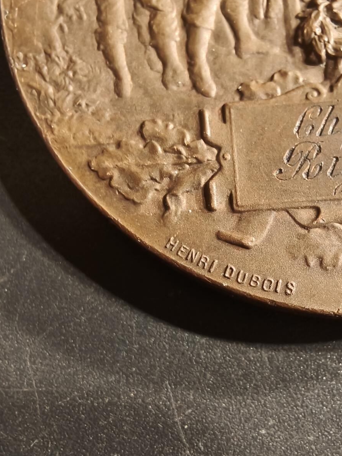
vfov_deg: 52.3
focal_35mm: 35
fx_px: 461
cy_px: 269
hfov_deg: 40.0
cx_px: 240
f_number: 2
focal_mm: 2.32
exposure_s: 1/50
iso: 400
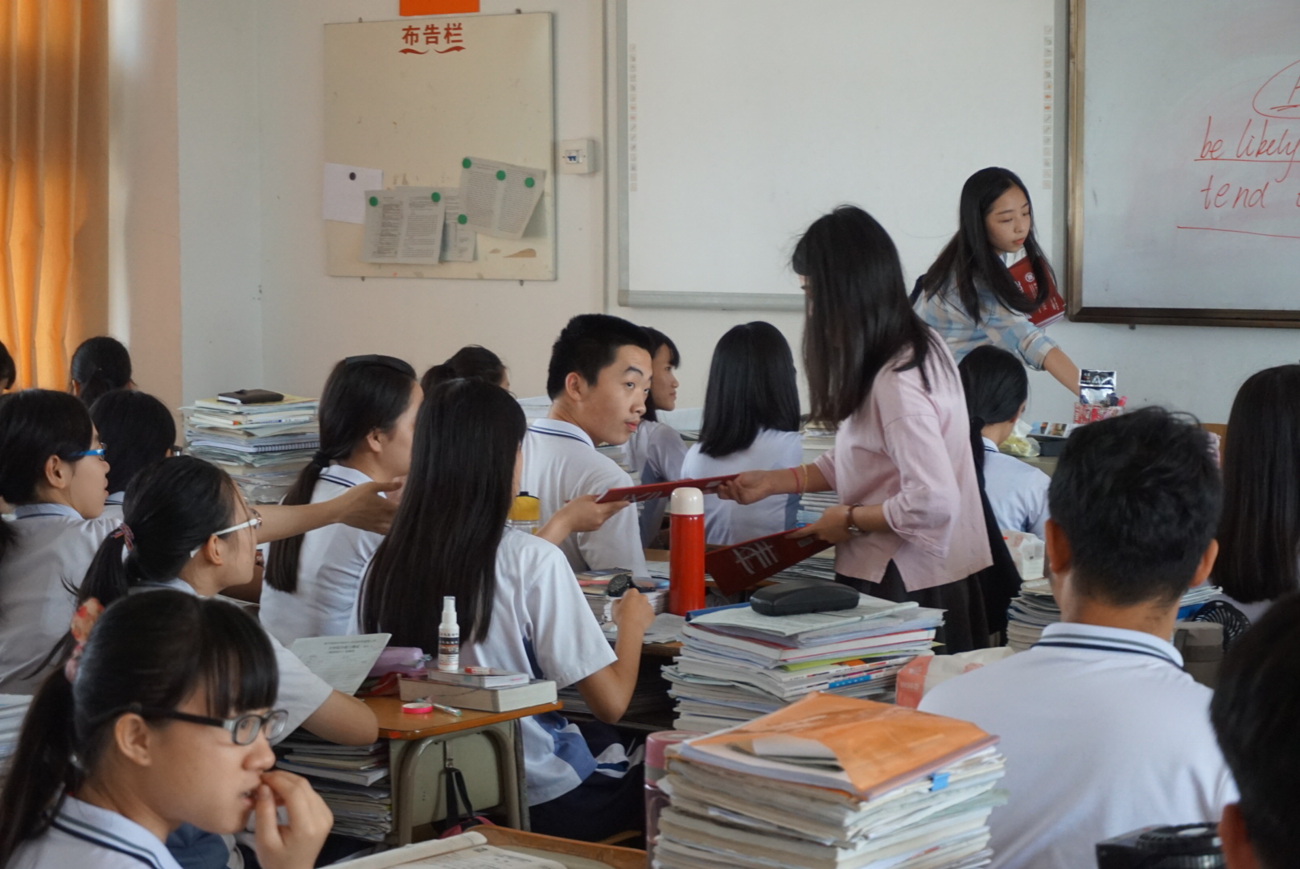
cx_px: 650
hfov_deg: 27.0
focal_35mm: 75
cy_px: 434
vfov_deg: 18.2
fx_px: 2710
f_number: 5.6
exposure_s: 1/160
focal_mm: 50
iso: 1250
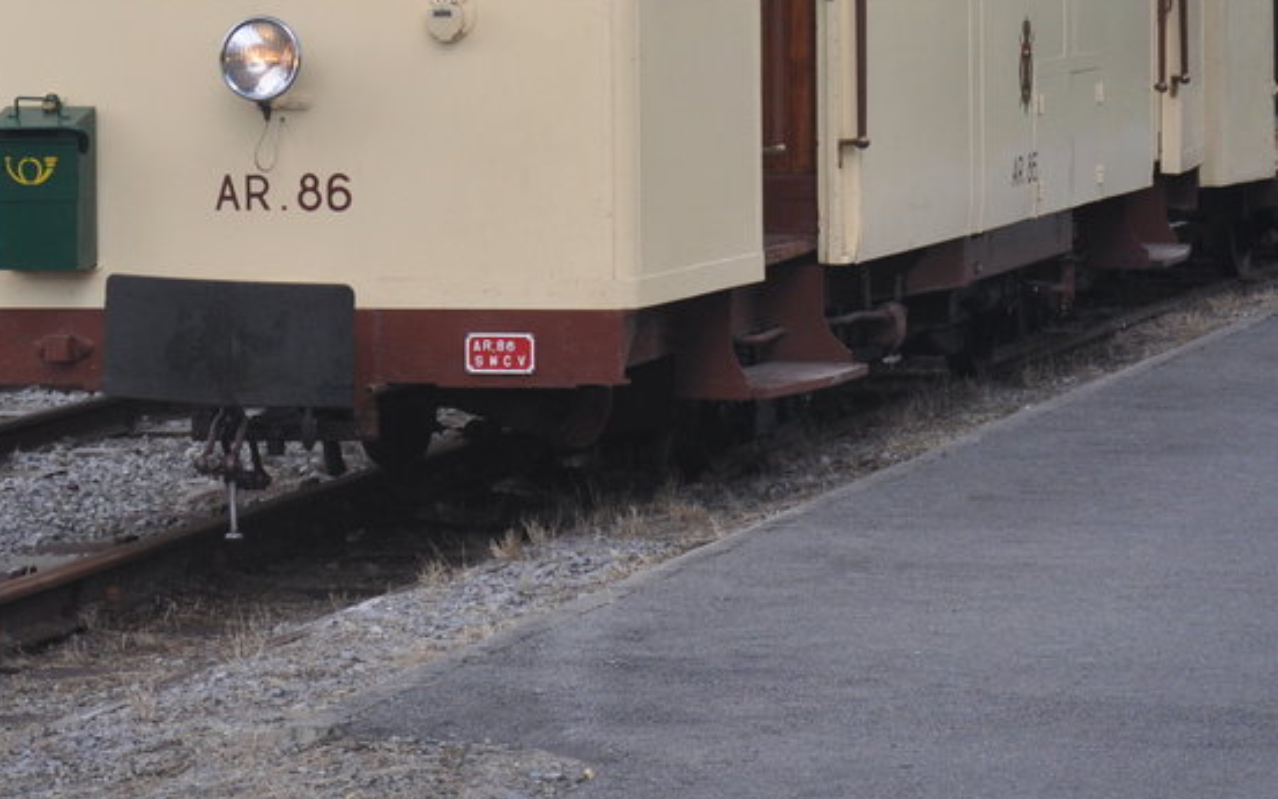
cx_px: 631
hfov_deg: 14.0
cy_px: -94
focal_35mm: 149
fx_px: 5195
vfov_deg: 8.7
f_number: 4.8
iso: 500
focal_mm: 45
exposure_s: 1/1000
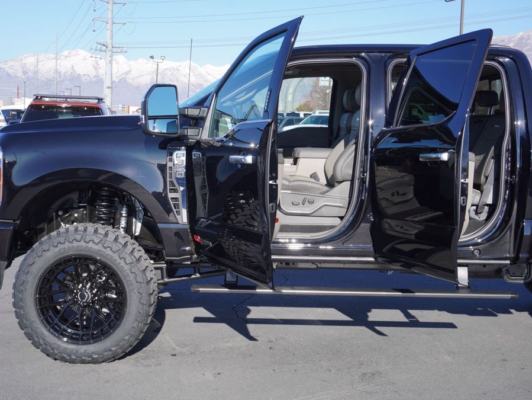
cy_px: 200
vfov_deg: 31.5
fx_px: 707
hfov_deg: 41.2
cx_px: 250
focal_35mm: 46
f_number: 8
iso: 100
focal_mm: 28
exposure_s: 1/160
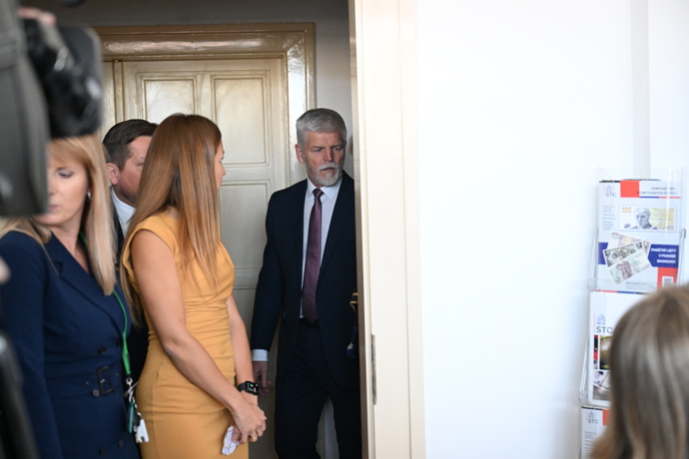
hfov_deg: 31.9
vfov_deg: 21.6
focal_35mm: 63
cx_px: 344
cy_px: 230
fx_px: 1206
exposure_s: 1/500
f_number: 3.5
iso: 6400
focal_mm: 63
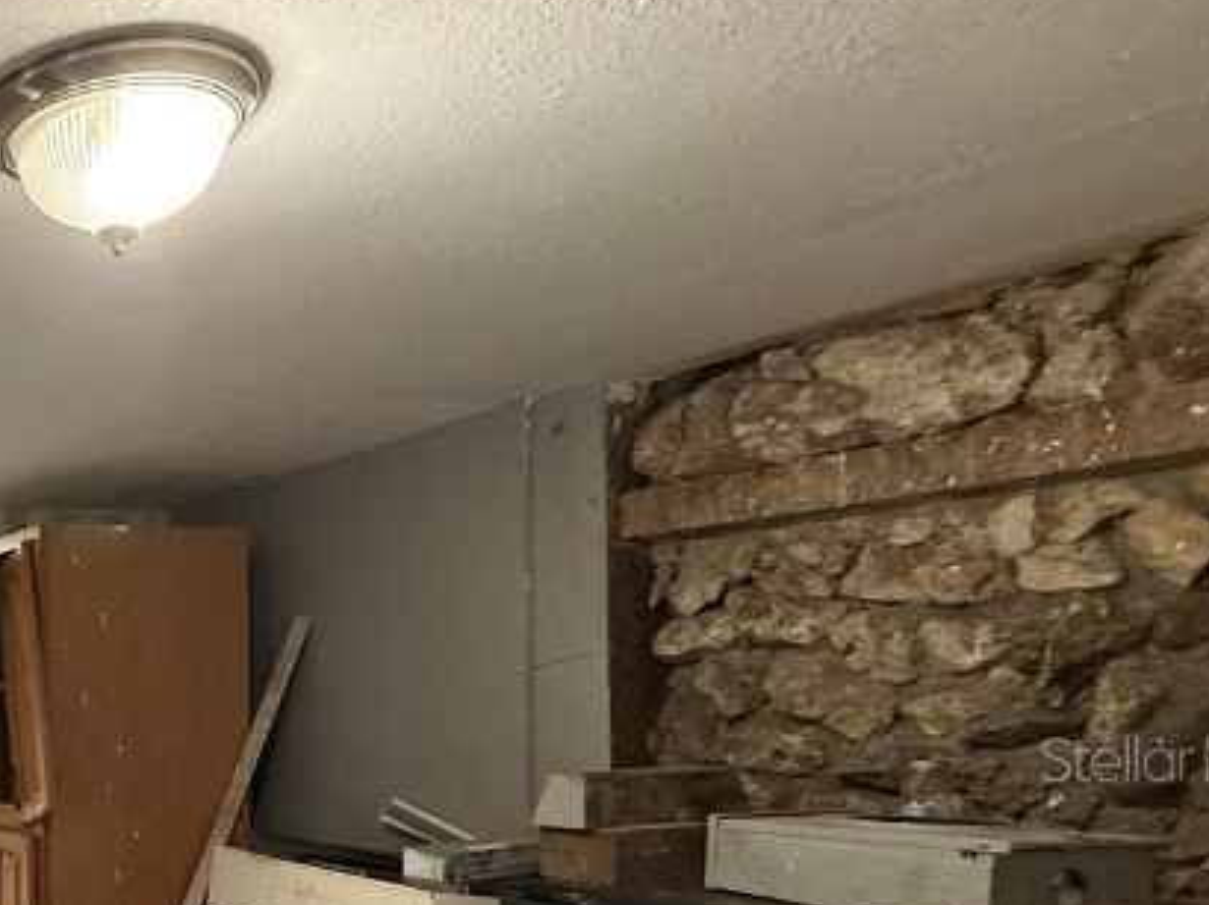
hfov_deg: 40.0
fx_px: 1222
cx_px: -192
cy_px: 758
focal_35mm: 35
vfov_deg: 38.7
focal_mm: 2.22
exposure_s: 1/60
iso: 320
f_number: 2.2
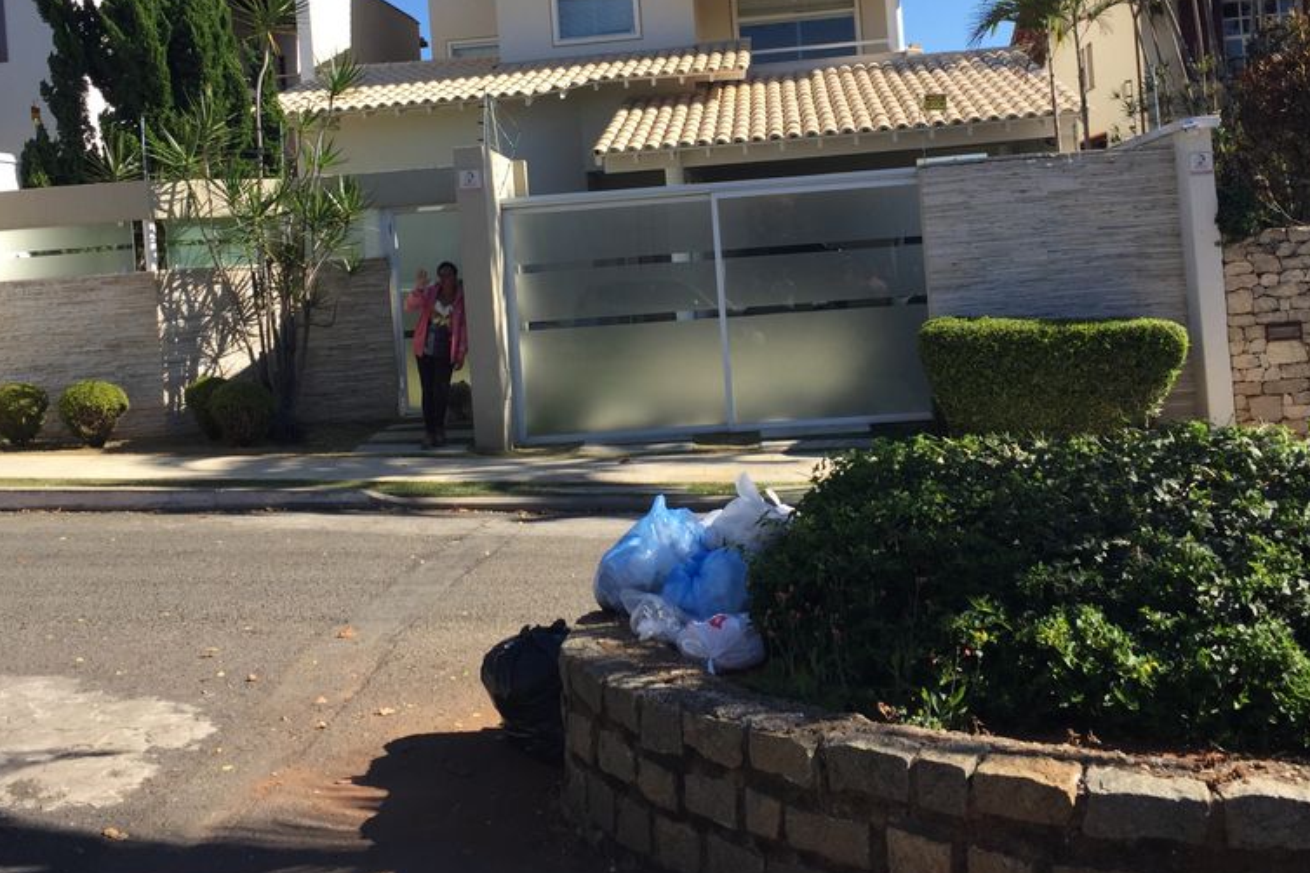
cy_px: 257
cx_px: 658
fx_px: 1492
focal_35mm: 41
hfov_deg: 47.4
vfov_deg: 32.2
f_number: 2.2
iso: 32
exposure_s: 1/1068
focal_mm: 4.15
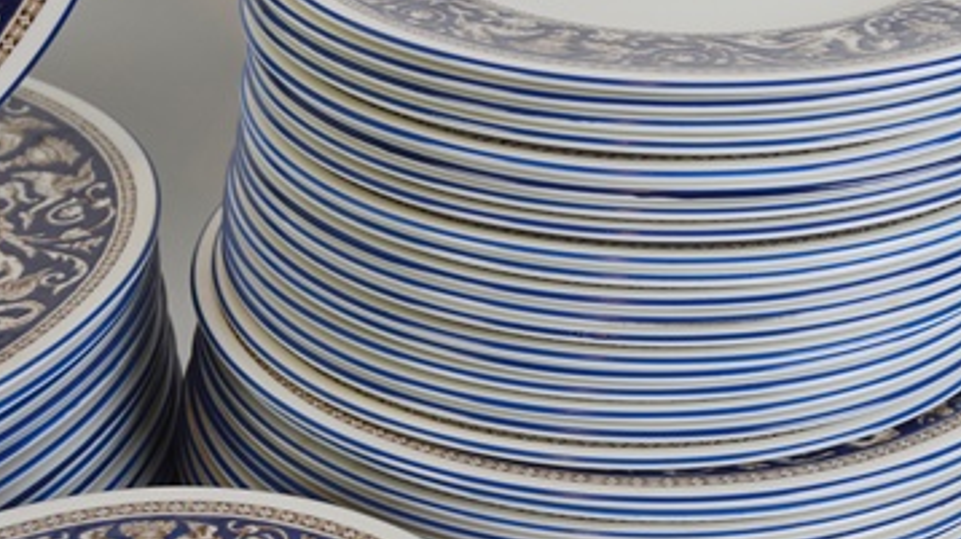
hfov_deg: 26.5
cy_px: 322
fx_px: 2012
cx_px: 725
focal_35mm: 79
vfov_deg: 15.3
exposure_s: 1/125
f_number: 5.6
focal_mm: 30
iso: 320
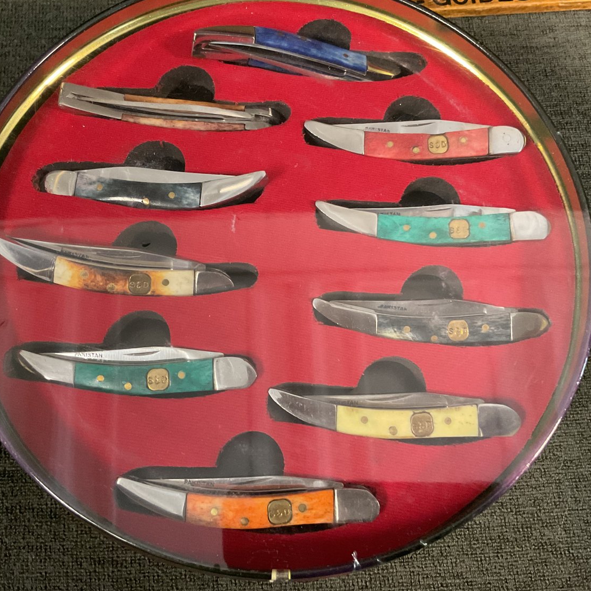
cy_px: 289
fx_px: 676
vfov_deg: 47.2
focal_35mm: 35
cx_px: 279
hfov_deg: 47.2
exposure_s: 1/30
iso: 400
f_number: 1.8
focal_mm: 3
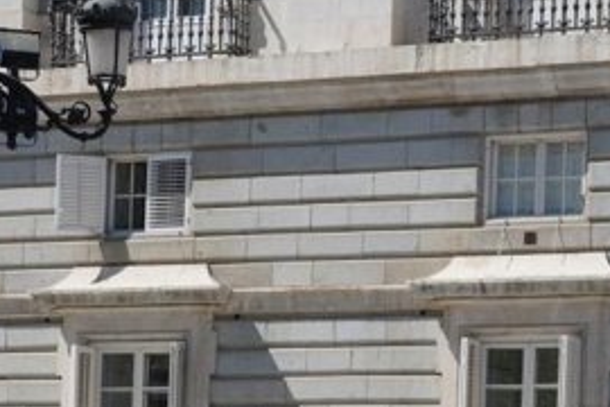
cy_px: 509
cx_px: 217
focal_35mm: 184
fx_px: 3118
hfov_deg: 11.2
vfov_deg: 7.4
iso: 100
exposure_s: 1/400
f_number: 6.3
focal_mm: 72
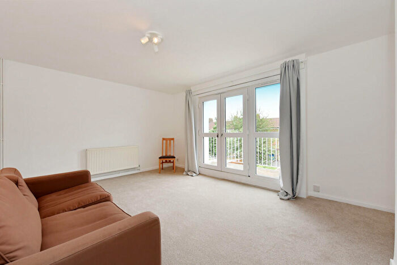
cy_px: 132
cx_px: 198
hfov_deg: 104.2
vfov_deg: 81.3
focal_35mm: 14
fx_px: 155
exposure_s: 1/20
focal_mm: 14
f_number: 9
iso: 200
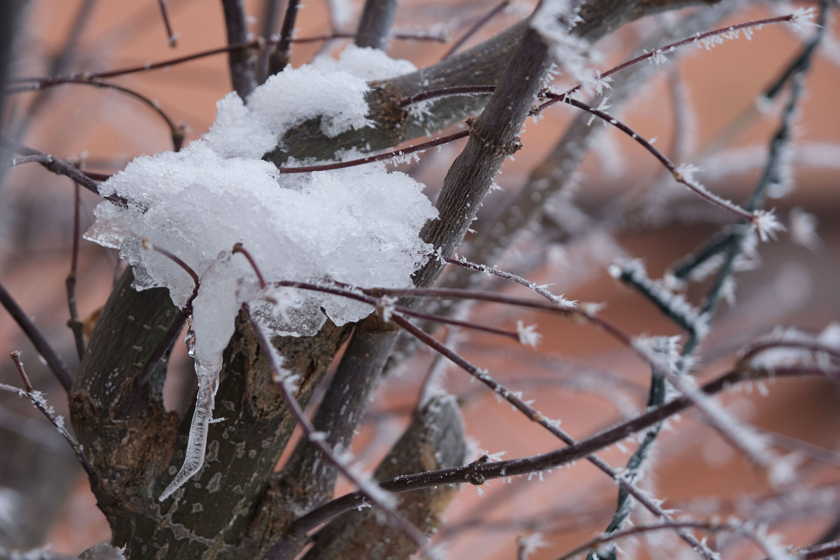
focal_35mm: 120
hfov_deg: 17.1
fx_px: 2800
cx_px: 420
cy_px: 280
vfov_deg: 11.4
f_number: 4
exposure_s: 1/170
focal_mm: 80
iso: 160
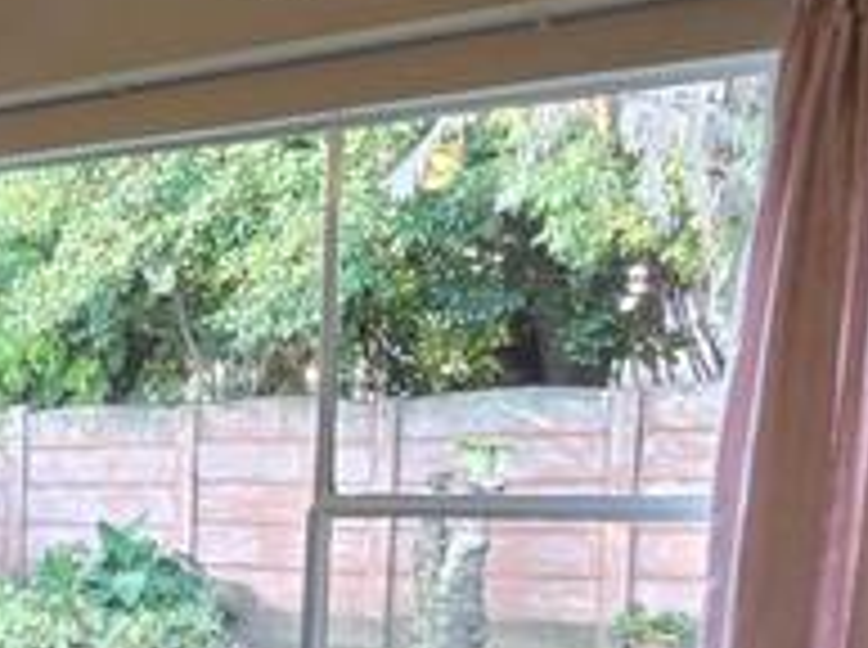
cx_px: -396
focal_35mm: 54
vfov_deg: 25.7
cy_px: 630
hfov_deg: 26.8
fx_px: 1352
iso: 320
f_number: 1.9
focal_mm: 2.2
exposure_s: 1/50
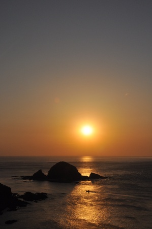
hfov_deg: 26.4
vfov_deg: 38.9
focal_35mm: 51
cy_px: 114
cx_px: 76
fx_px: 324
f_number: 22
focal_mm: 34
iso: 560
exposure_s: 1/1000
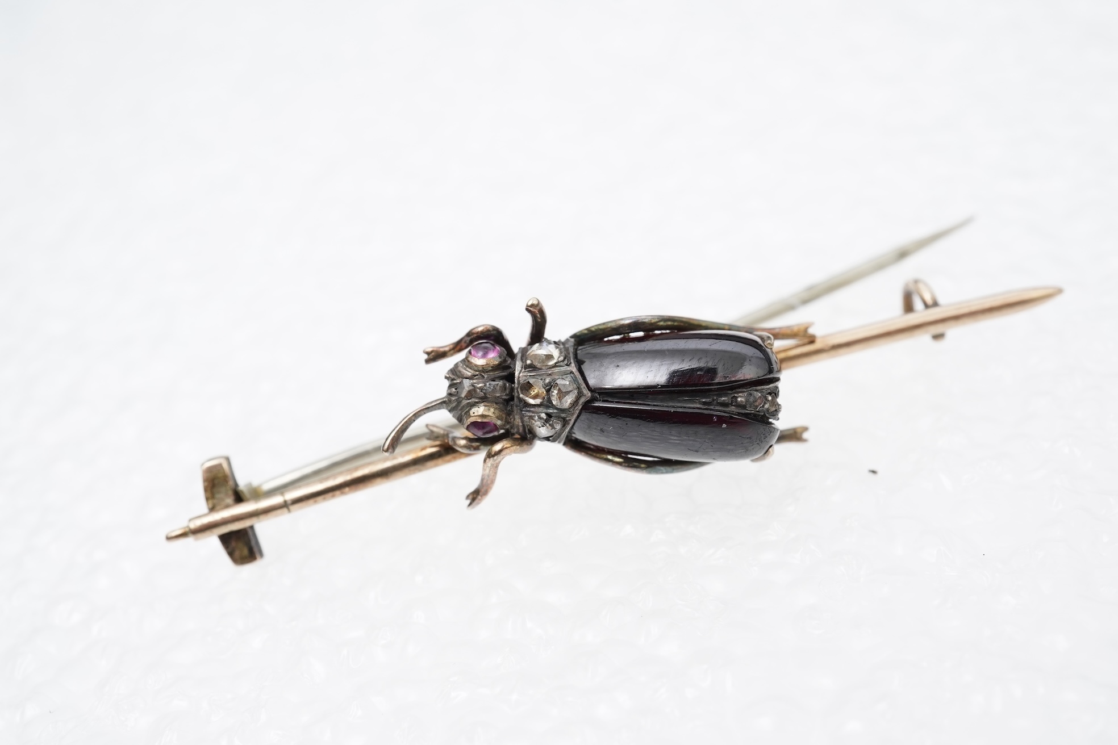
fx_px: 1397
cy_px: 372
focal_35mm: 45
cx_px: 559
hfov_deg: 43.6
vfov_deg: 29.9
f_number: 18
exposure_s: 1/125
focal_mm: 30
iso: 640
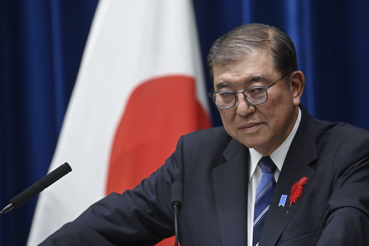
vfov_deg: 2.3
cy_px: 123
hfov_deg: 3.4
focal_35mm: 600
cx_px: 184
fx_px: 6150
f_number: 5.6
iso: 8000
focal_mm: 600
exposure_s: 1/400
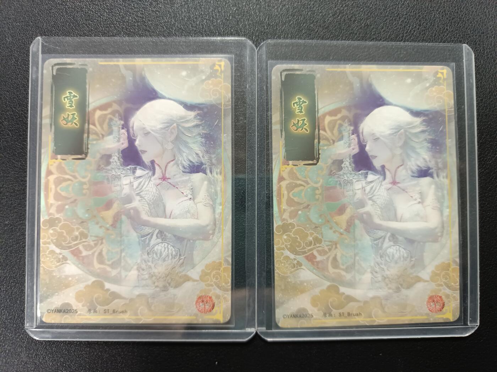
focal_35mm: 24
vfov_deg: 56.8
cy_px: 186
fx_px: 345
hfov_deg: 71.6
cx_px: 248
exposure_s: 1/25
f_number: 1.7
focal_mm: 5.31
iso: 1187
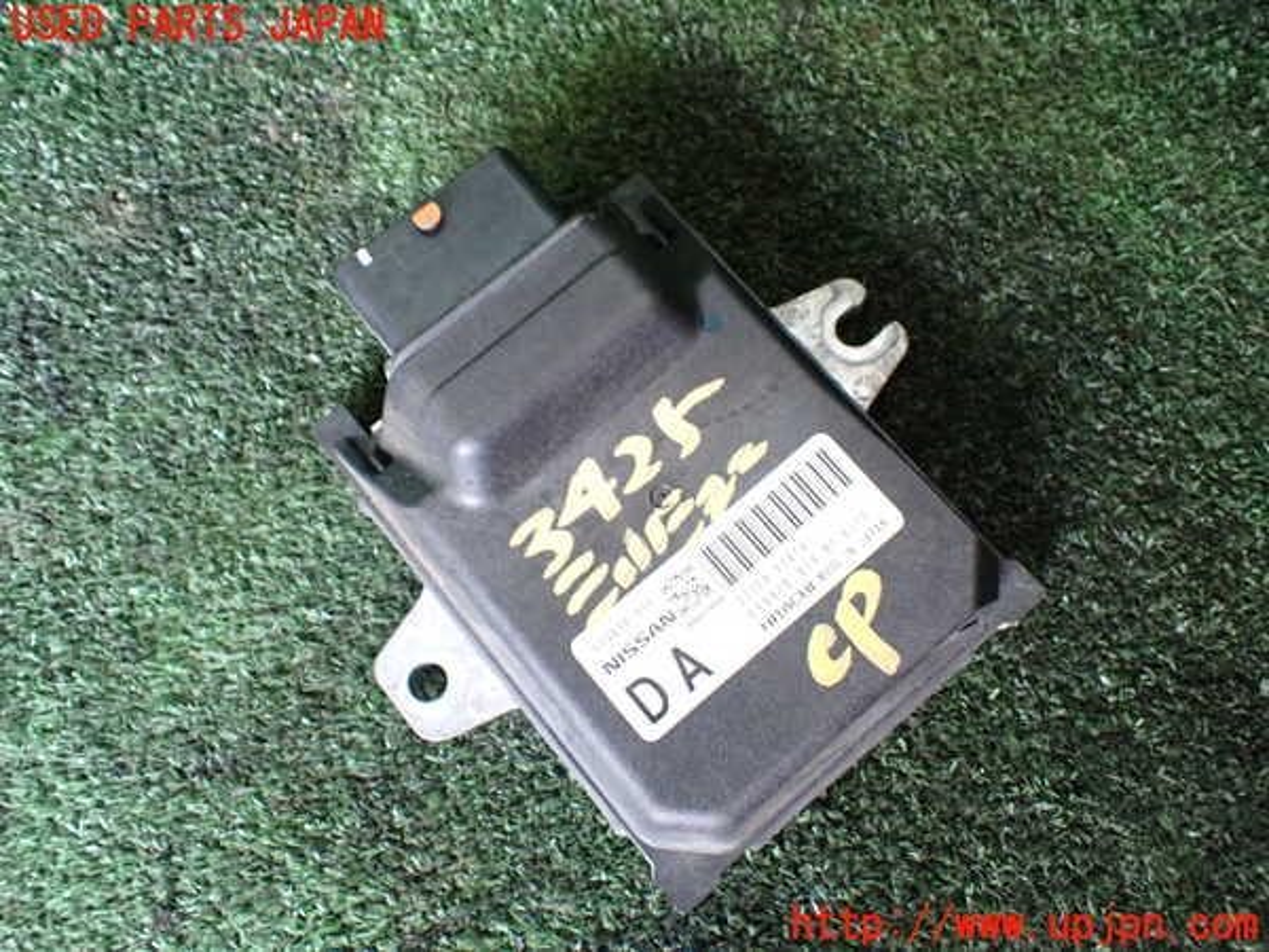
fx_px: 1100
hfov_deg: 60.0
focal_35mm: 30
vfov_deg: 46.8
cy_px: 476
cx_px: 634
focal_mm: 5.4
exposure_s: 1/60
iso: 800
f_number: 2.3
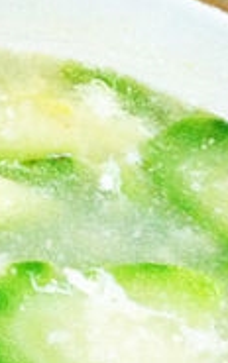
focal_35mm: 118
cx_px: -55
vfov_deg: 17.1
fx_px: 1170
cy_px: 396
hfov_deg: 10.9
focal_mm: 3.85
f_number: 2.8
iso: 320
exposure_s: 1/15
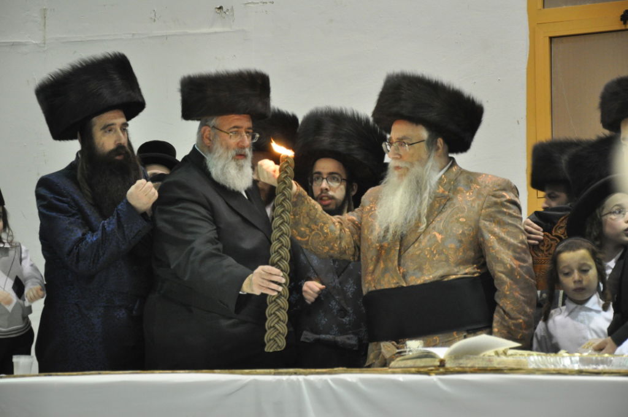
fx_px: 2091
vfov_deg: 11.4
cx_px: 314
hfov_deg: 17.1
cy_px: 208
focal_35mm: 120
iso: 1600
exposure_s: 1/30
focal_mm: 80
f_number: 5.6
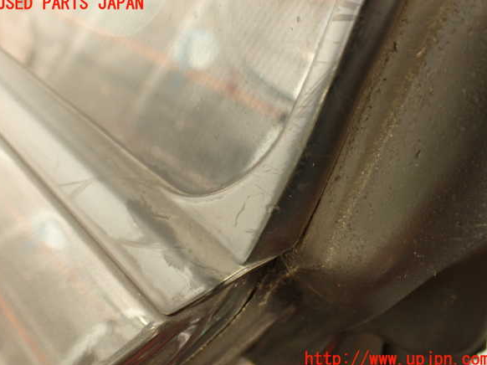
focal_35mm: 33
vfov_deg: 42.9
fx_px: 464
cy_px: 182
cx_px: 243
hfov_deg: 55.4
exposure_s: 1/30
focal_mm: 5.79
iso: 250
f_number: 2.4
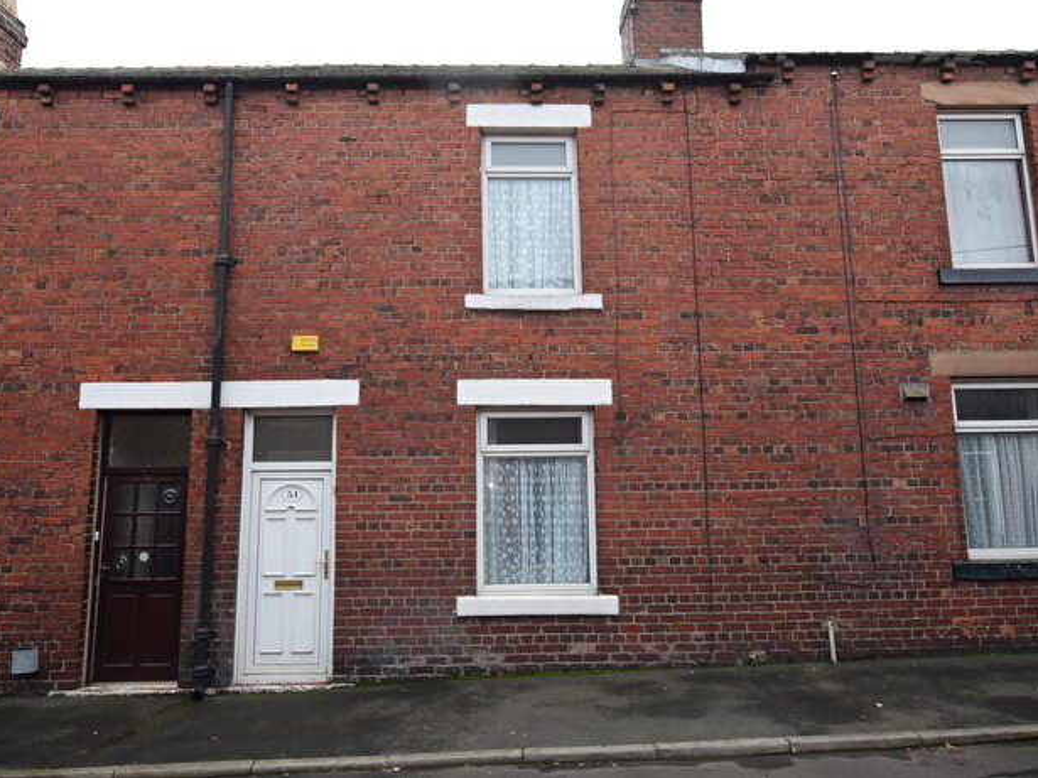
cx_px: 501
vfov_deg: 58.9
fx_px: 690
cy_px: 386
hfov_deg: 73.9
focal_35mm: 23
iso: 450
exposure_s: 1/125
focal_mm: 14
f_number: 5.6
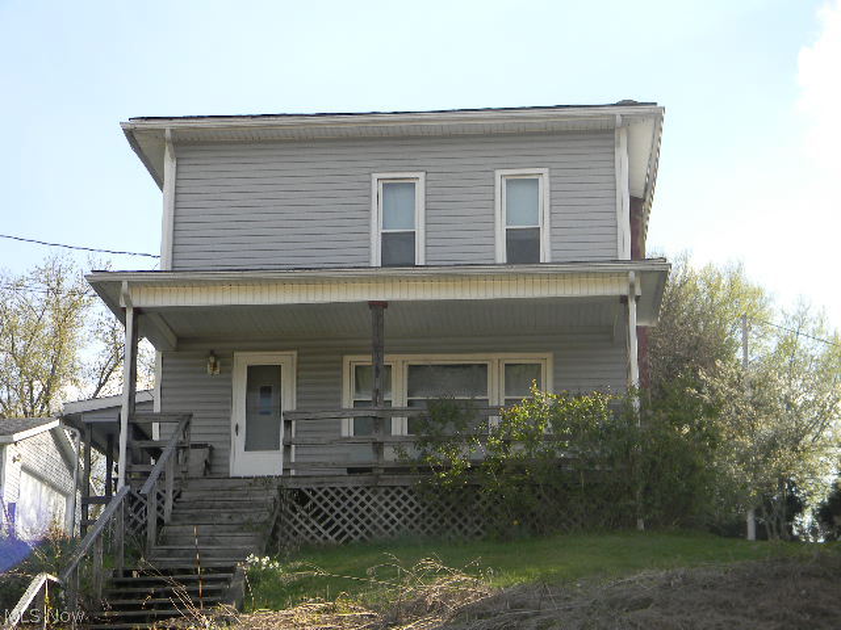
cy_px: 315
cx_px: 420
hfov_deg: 29.0
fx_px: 1628
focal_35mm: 67
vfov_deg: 21.9
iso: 80
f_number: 4.3
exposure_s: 1/245
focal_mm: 12.2
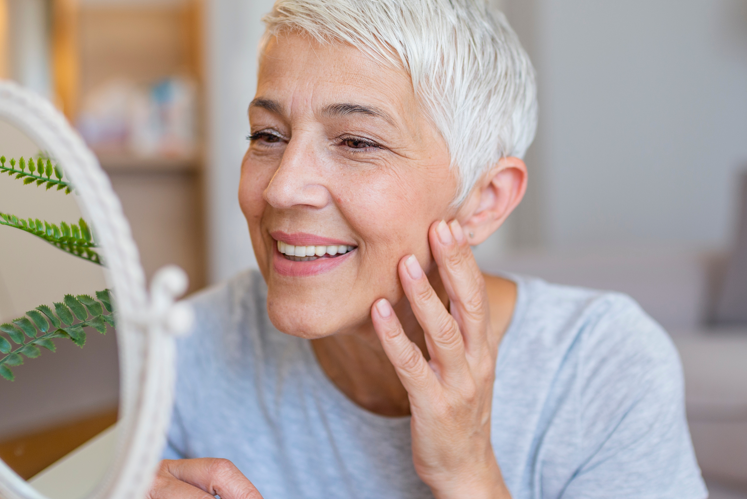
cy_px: 208
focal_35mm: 59
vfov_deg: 23.0
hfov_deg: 33.9
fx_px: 1225
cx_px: 354
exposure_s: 1/160
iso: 160
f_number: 1.8
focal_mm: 35
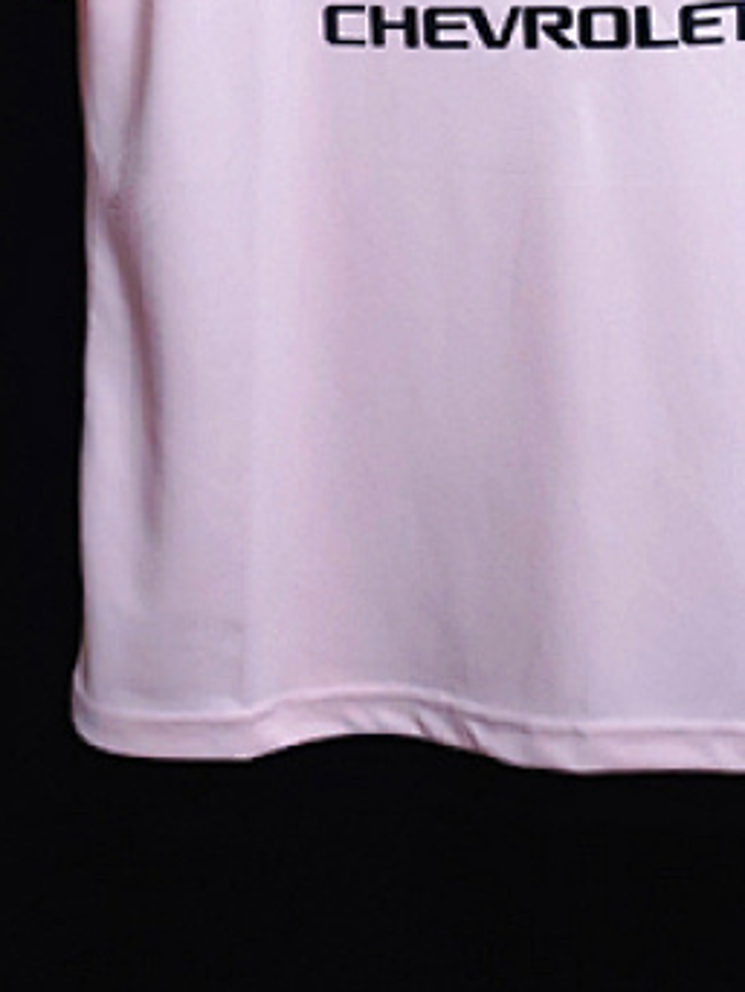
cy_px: -194
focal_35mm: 82
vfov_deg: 22.0
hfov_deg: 17.9
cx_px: 522
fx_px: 2350
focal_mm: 4.3
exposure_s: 1/30
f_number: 1.5
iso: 200
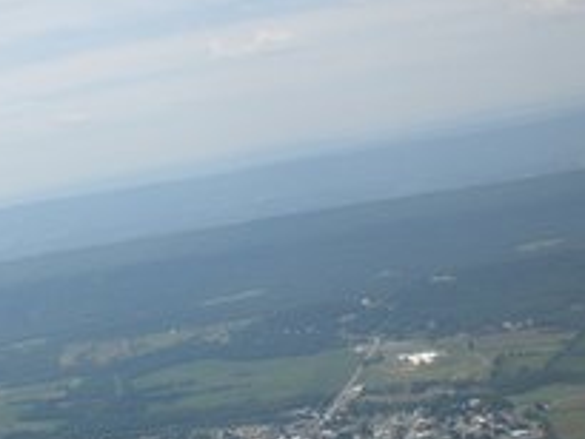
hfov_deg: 25.6
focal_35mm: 74
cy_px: 282
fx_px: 1251
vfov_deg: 19.9
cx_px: 68
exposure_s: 1/800
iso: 50
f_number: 4.4
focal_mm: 6.3
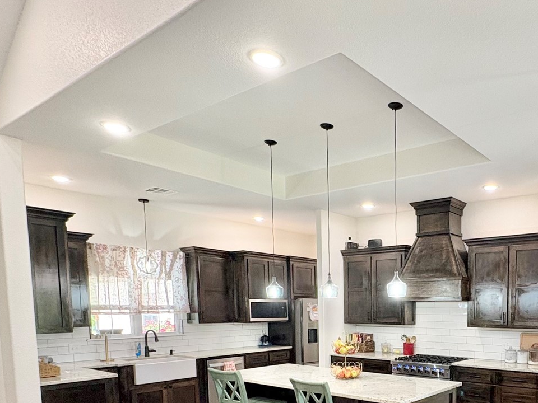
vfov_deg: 46.2
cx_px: 432
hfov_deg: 58.5
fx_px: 435
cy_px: 342
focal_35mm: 28
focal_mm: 2.22
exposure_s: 1/60
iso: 200
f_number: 2.2
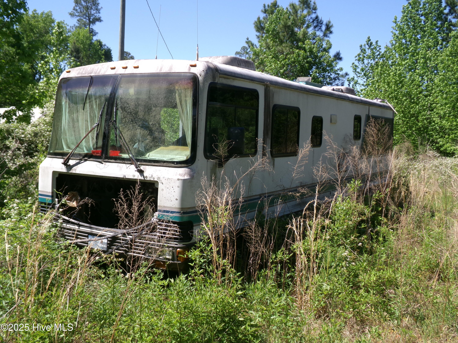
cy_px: 172
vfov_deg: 38.7
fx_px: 490
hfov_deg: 50.1
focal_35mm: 37
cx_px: 229
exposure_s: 1/420
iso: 100
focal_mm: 6.6
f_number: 4
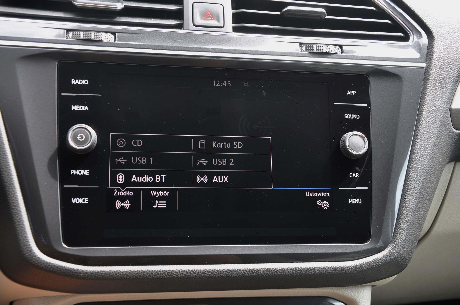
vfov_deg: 28.0
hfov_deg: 41.2
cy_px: 152
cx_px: 230
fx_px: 612
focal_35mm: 48
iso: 250
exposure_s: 1/50
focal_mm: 32
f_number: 7.1
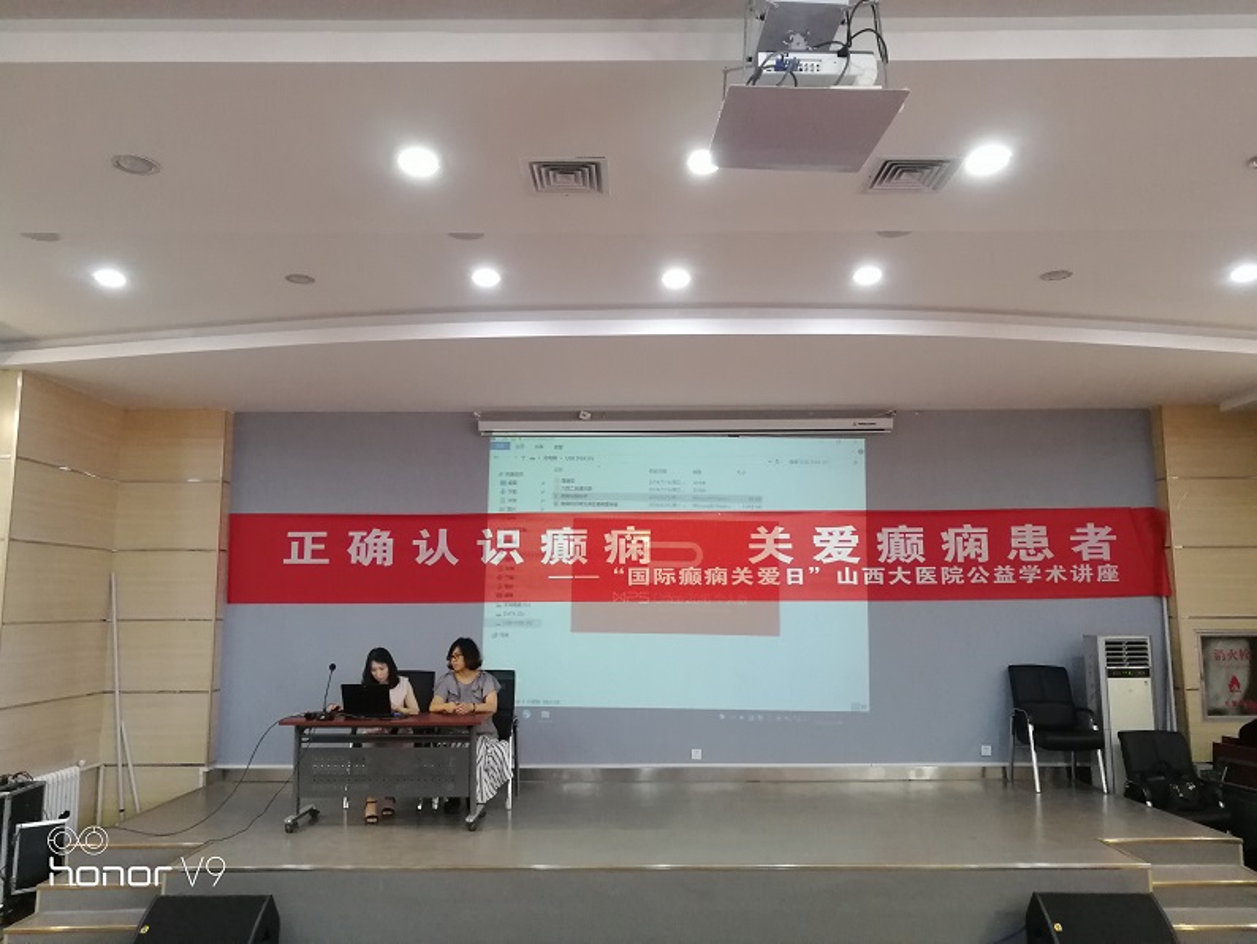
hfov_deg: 65.3
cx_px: 628
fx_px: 981
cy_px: 472
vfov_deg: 51.4
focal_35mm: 27
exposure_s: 1/24
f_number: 2.2
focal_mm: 3.84
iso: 400
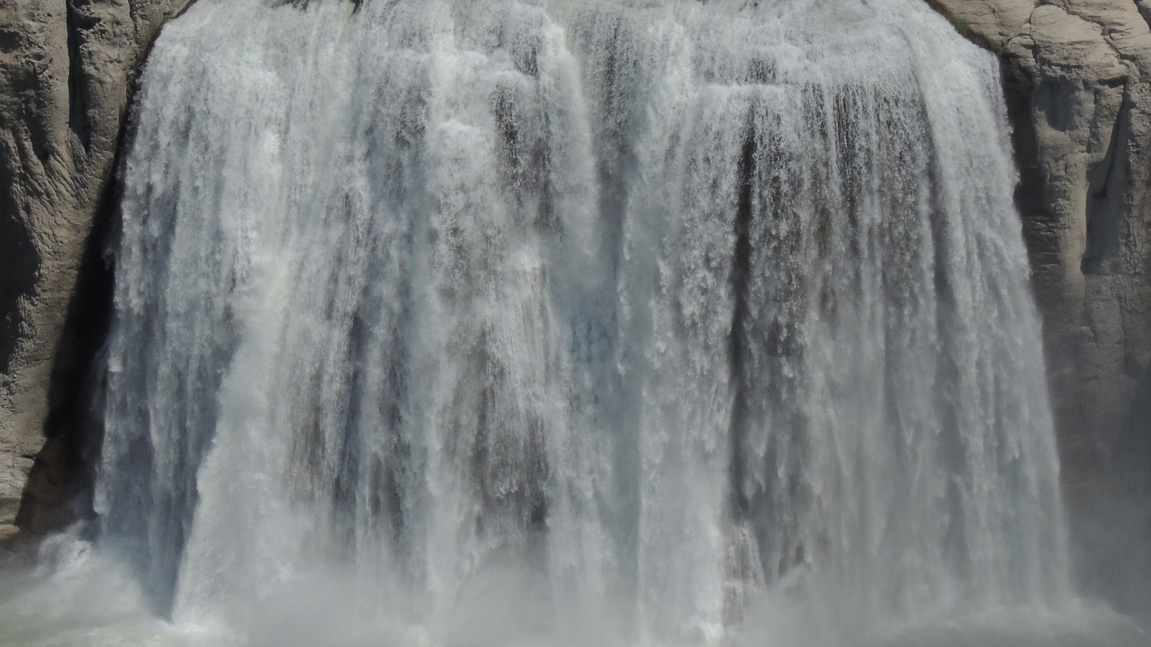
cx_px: 580
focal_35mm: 110
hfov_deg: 19.5
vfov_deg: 11.0
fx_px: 3357
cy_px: 349
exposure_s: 1/3200
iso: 400
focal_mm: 17.8
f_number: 6.5
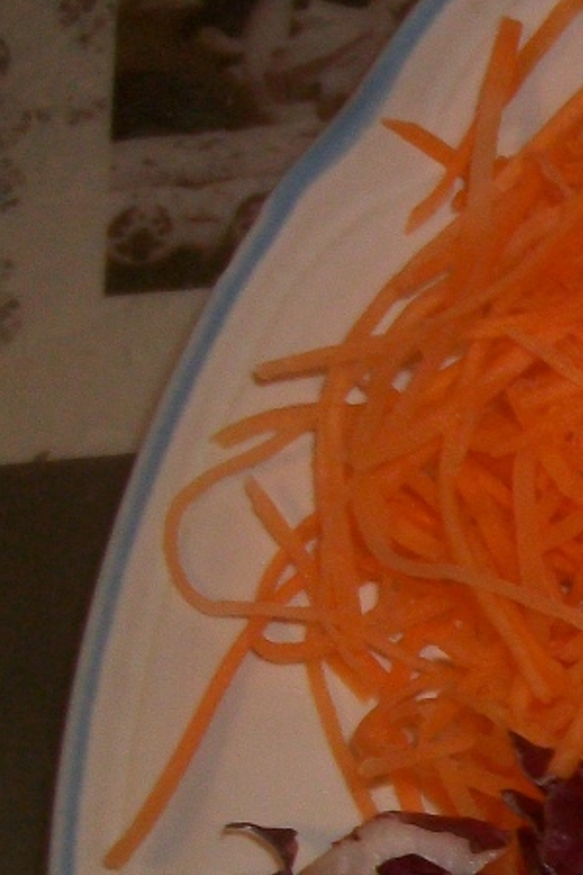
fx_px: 2842
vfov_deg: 17.0
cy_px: 951
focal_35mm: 117
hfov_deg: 9.9
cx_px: 1526
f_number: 2.9
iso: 125
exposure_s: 1/40
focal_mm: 5.7
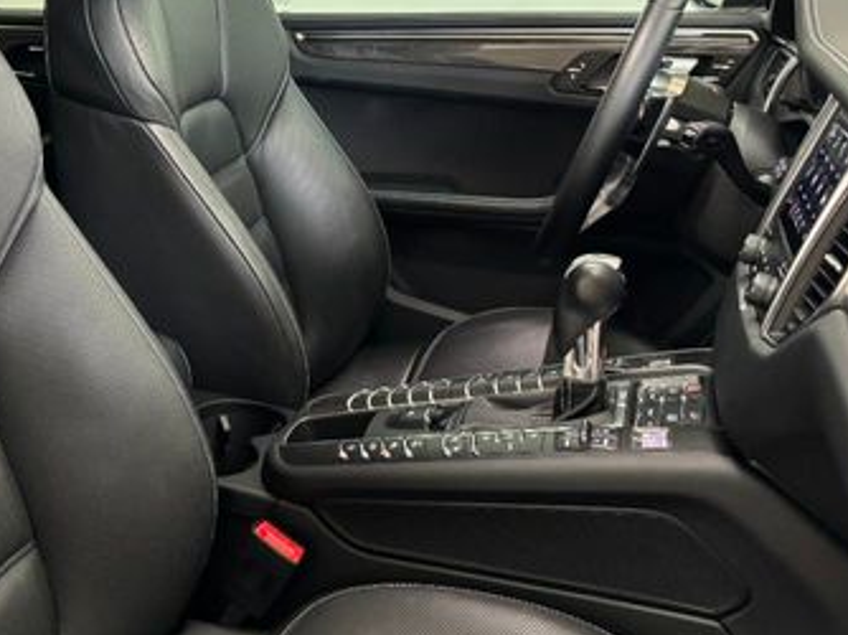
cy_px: 173
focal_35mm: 46
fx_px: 1126
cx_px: 109
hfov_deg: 38.8
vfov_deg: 31.0
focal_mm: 6.86
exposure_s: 1/40
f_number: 1.78
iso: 800
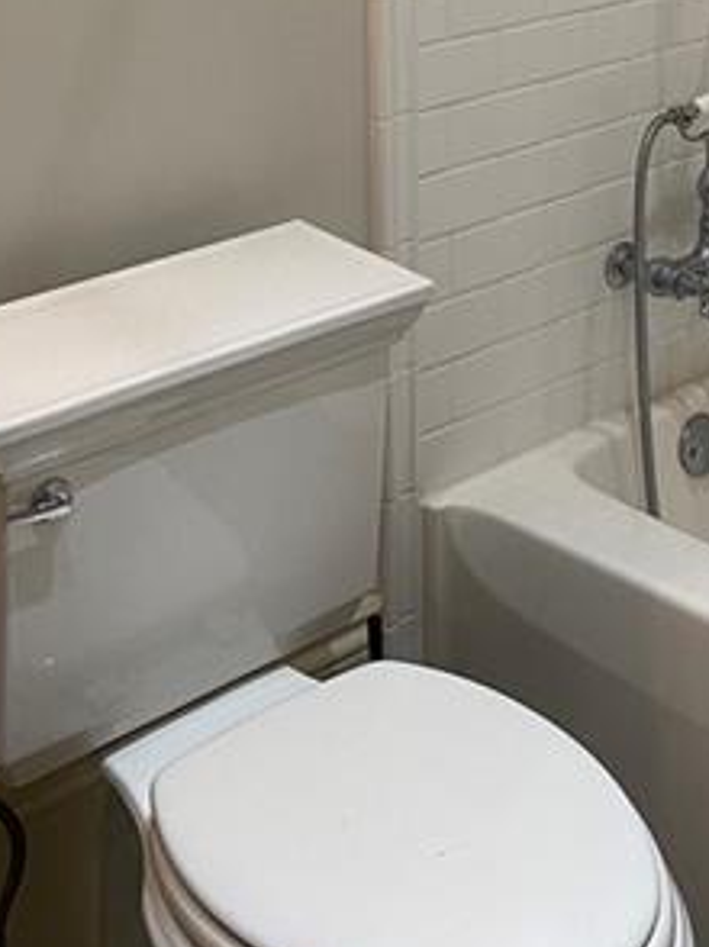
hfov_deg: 20.8
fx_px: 1860
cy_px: -196
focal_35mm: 68
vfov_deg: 25.6
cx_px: 728
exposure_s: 1/60
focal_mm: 4.25
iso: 80
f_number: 1.8
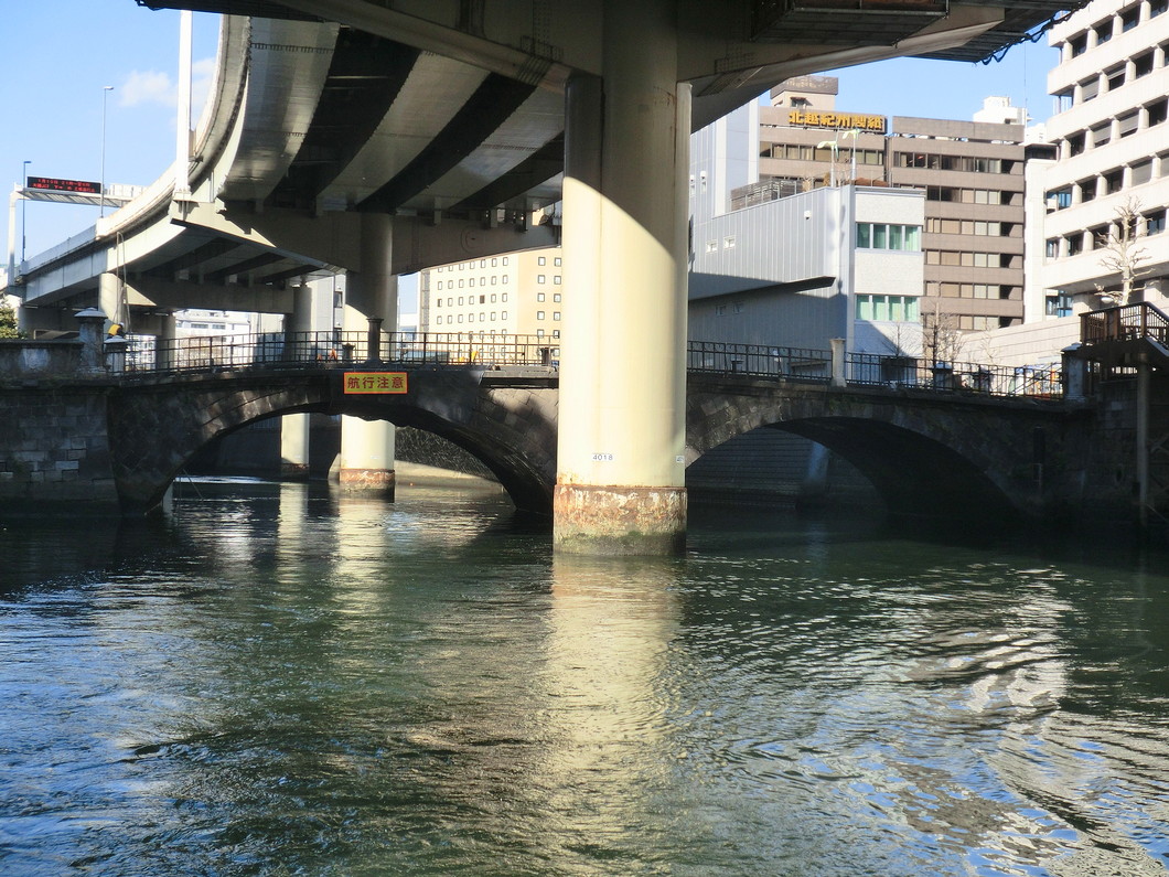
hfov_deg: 42.9
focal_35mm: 44
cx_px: 584
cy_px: 438
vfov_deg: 32.9
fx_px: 1486
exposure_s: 1/640
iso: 100
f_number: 3.4
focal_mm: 7.9
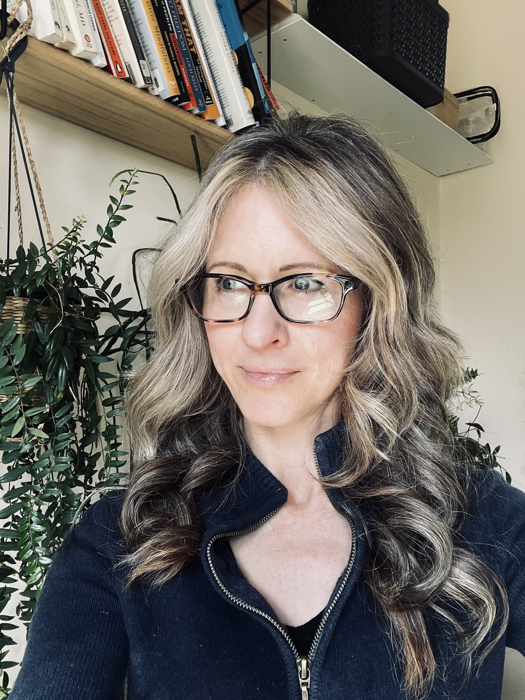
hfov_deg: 46.8
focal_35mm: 30
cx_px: 262
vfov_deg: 60.0
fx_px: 607
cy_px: 350
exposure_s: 1/121
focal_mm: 2.71
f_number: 2.2
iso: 80
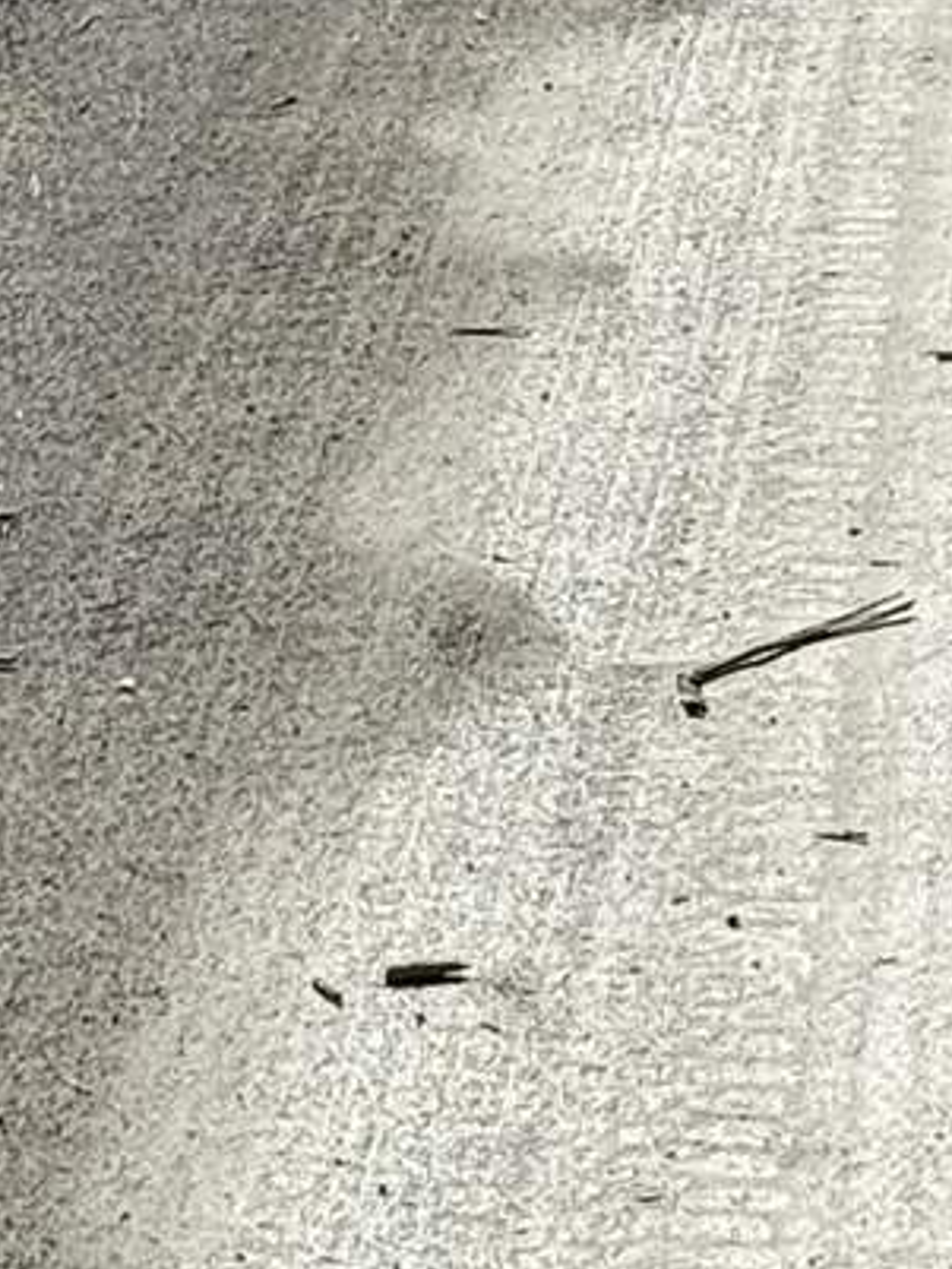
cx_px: 1414
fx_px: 10115
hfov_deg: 5.3
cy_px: -1503
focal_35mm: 276
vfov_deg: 6.9
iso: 80
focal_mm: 6.76
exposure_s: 1/11364
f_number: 1.78
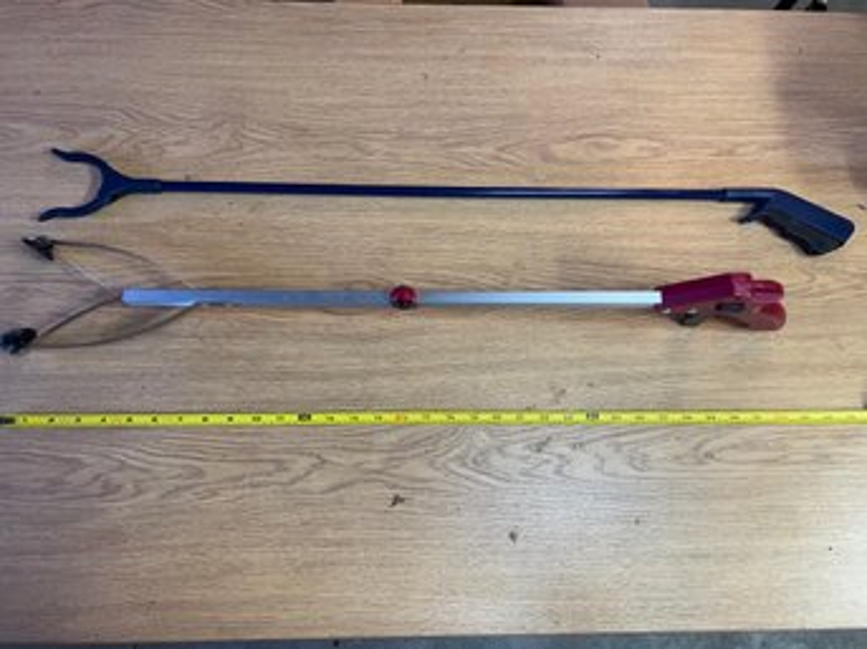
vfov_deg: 53.0
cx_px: 434
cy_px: 324
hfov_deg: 67.3
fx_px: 651
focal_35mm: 26
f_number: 1.5
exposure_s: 1/60
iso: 125
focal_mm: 5.7
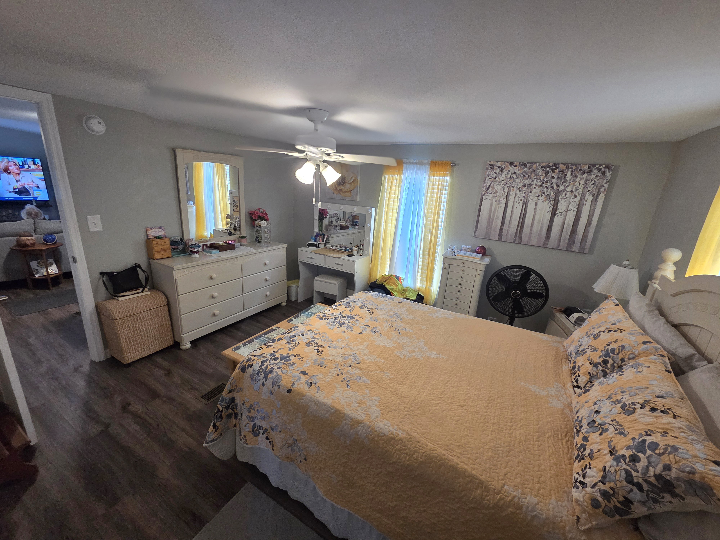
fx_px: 270
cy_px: 270
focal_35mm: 13
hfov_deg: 106.2
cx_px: 360
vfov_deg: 89.9
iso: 500
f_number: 2.2
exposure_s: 1/60.2
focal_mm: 2.2
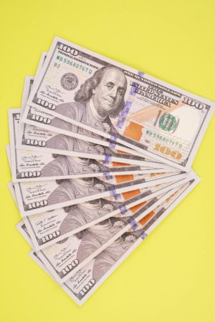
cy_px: 161
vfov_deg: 38.9
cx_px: 108
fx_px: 457
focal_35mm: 51
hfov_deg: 26.5
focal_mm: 51
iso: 100
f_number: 5
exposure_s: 1/50
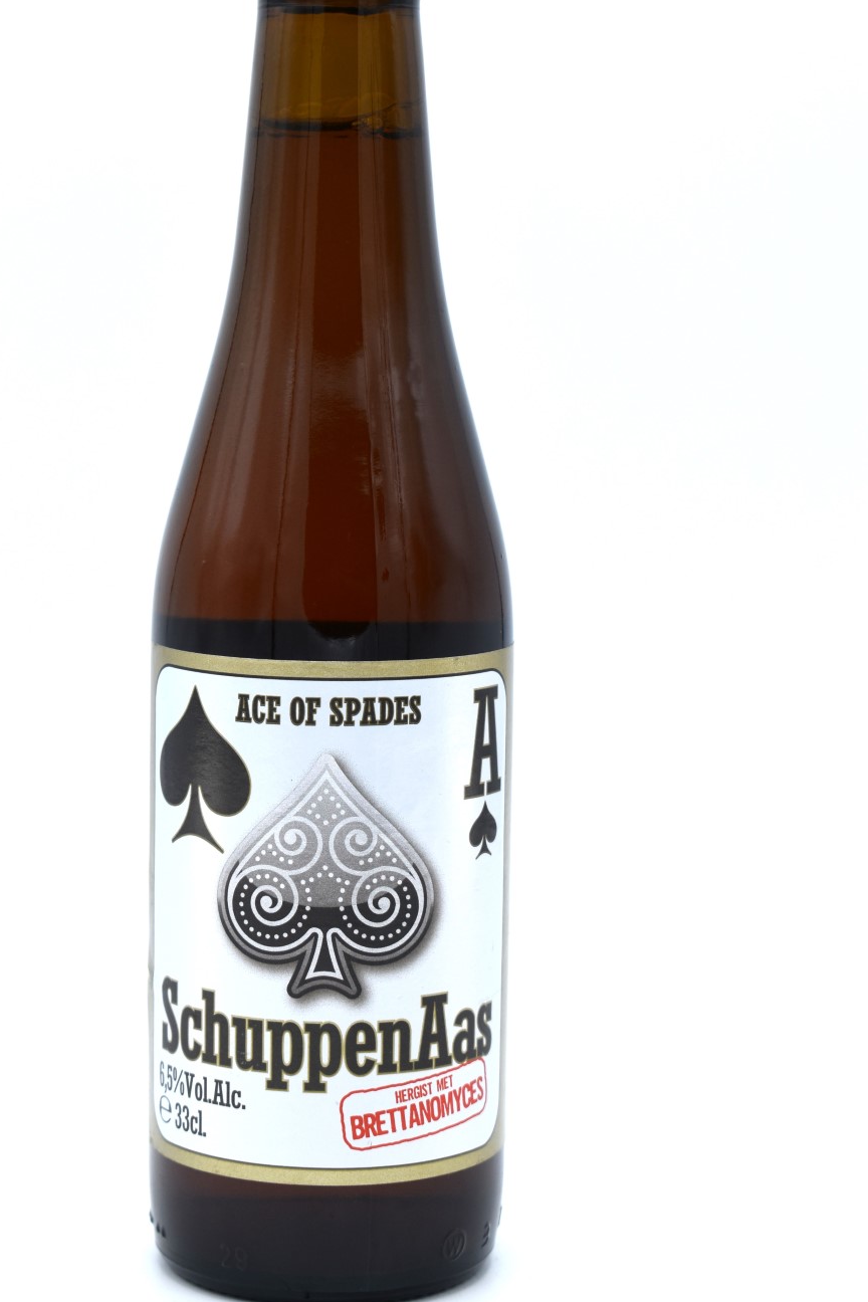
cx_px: 336
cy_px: 587
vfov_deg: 22.6
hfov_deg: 15.2
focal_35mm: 90
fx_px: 3255
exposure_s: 1/250
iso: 200
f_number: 7.1
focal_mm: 48
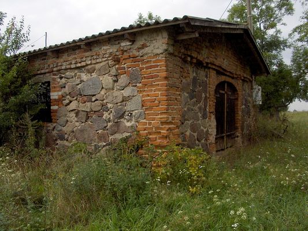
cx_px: 154
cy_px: 116
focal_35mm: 35
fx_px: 311
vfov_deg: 40.7
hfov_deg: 52.6
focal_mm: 5.8
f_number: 4.3
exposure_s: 1/488
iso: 100
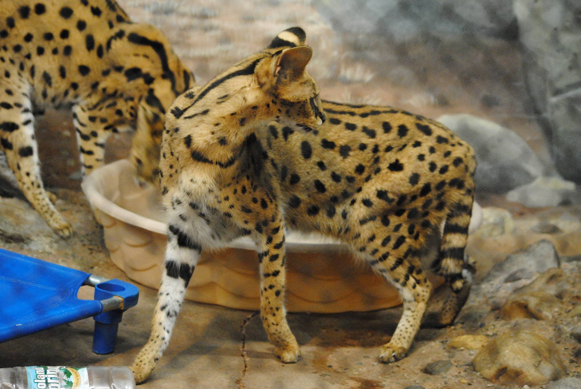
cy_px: 194
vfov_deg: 13.5
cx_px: 290
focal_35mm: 102
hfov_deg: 20.0
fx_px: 1648
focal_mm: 68
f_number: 4.5
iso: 1600
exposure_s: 1/15
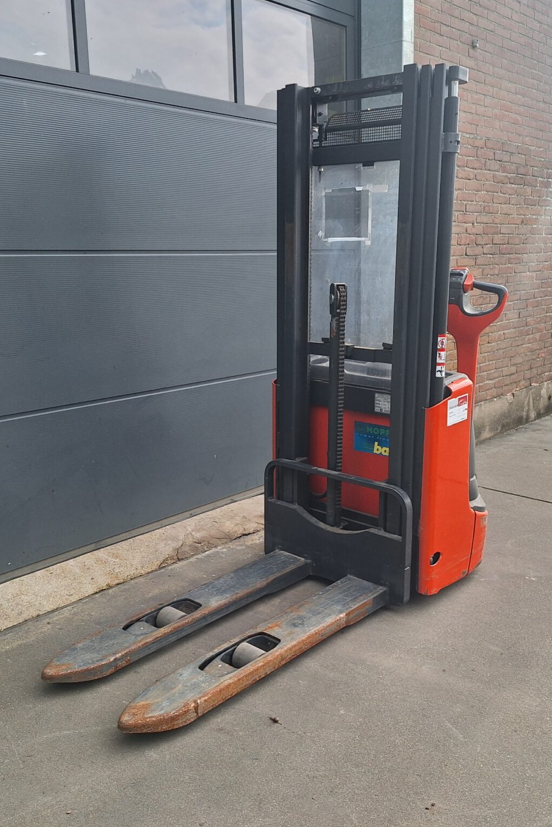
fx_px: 736
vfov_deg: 58.7
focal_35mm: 32
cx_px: 298
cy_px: 414
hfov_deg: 41.1
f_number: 1.8
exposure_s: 1/909
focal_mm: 5.54
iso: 40
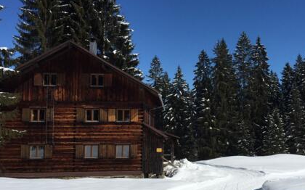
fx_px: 357
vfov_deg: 29.8
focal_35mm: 43
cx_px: 202
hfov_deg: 45.6
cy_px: 110
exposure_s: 1/6623
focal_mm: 4.15
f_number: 2.2
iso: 32
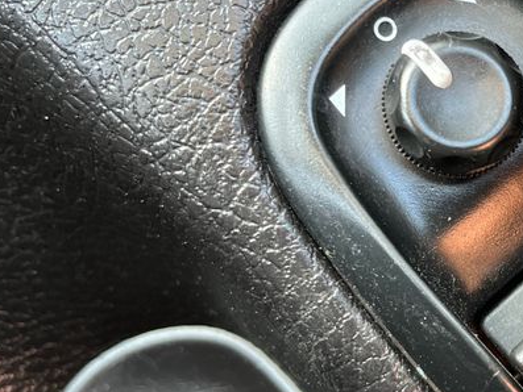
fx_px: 1013
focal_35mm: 67
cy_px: 195
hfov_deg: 26.4
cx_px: 593
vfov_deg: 21.9
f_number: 1.6
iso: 160
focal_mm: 5.1
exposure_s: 1/60
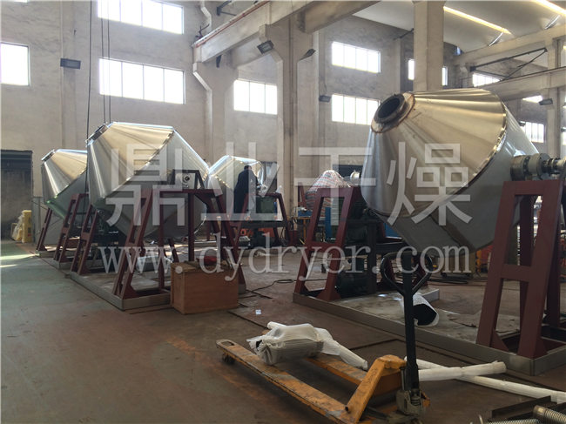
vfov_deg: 48.2
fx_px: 474
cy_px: 212
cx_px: 283
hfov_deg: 61.7
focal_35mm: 29
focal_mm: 4.15
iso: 40
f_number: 2.2
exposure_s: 1/50
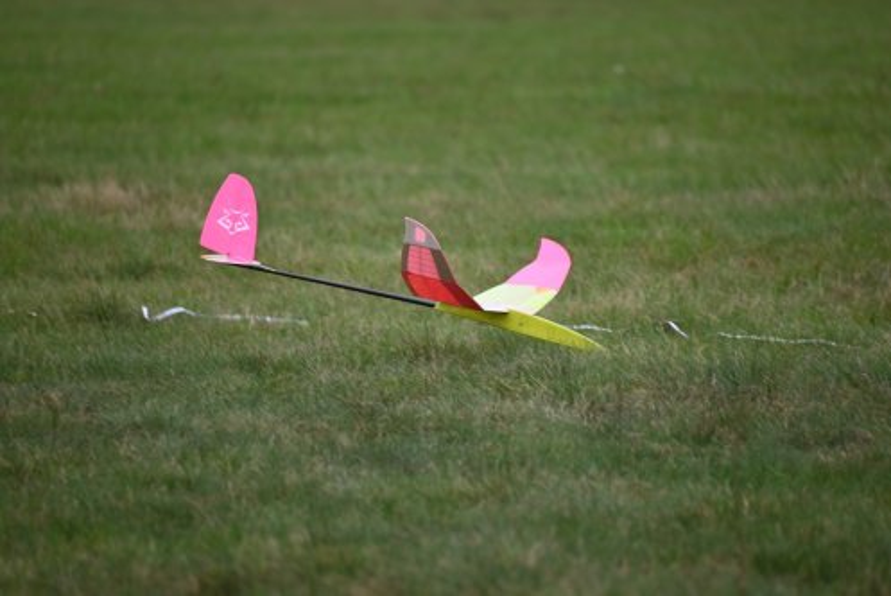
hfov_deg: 5.2
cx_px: 446
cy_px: 298
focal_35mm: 400
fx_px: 9905
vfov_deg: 3.4
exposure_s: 1/800
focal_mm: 400
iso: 640
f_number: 6.3
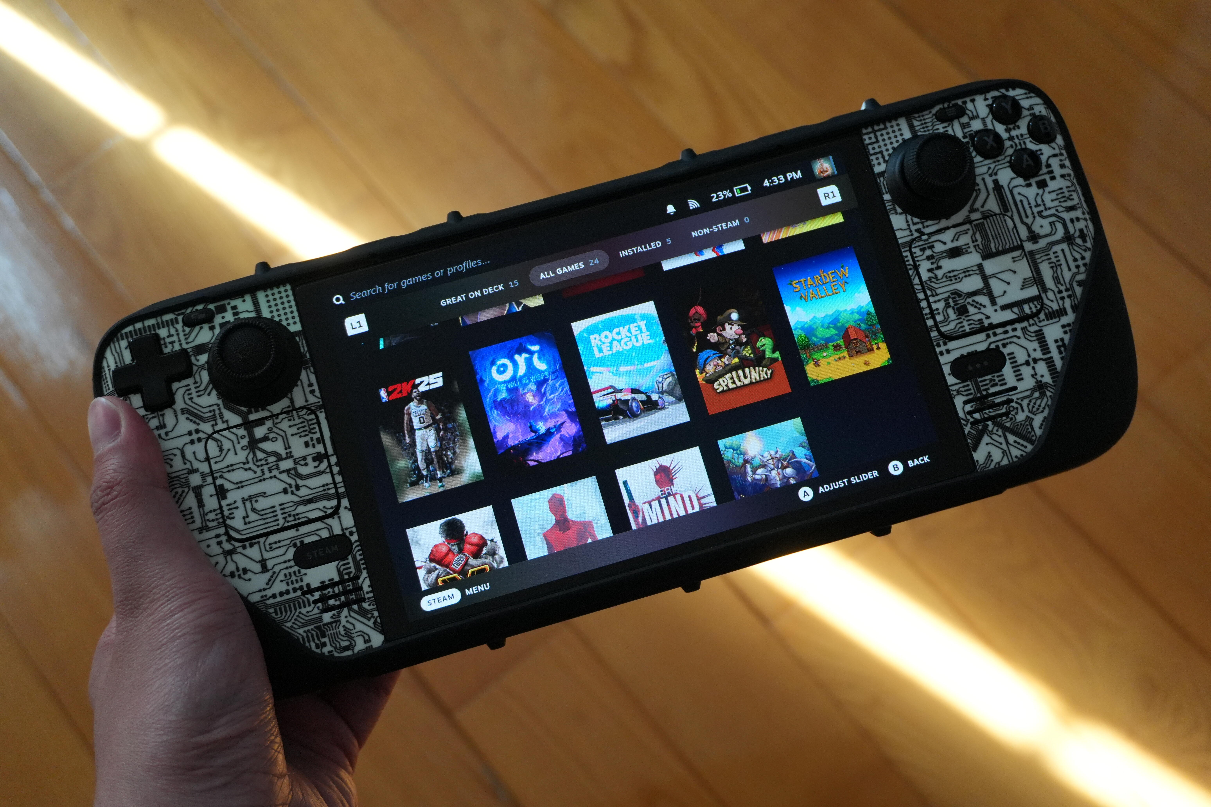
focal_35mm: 48
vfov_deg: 28.1
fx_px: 1615
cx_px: 606
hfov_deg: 41.1
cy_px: 404
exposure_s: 1/160
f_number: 5
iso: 1600
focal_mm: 32
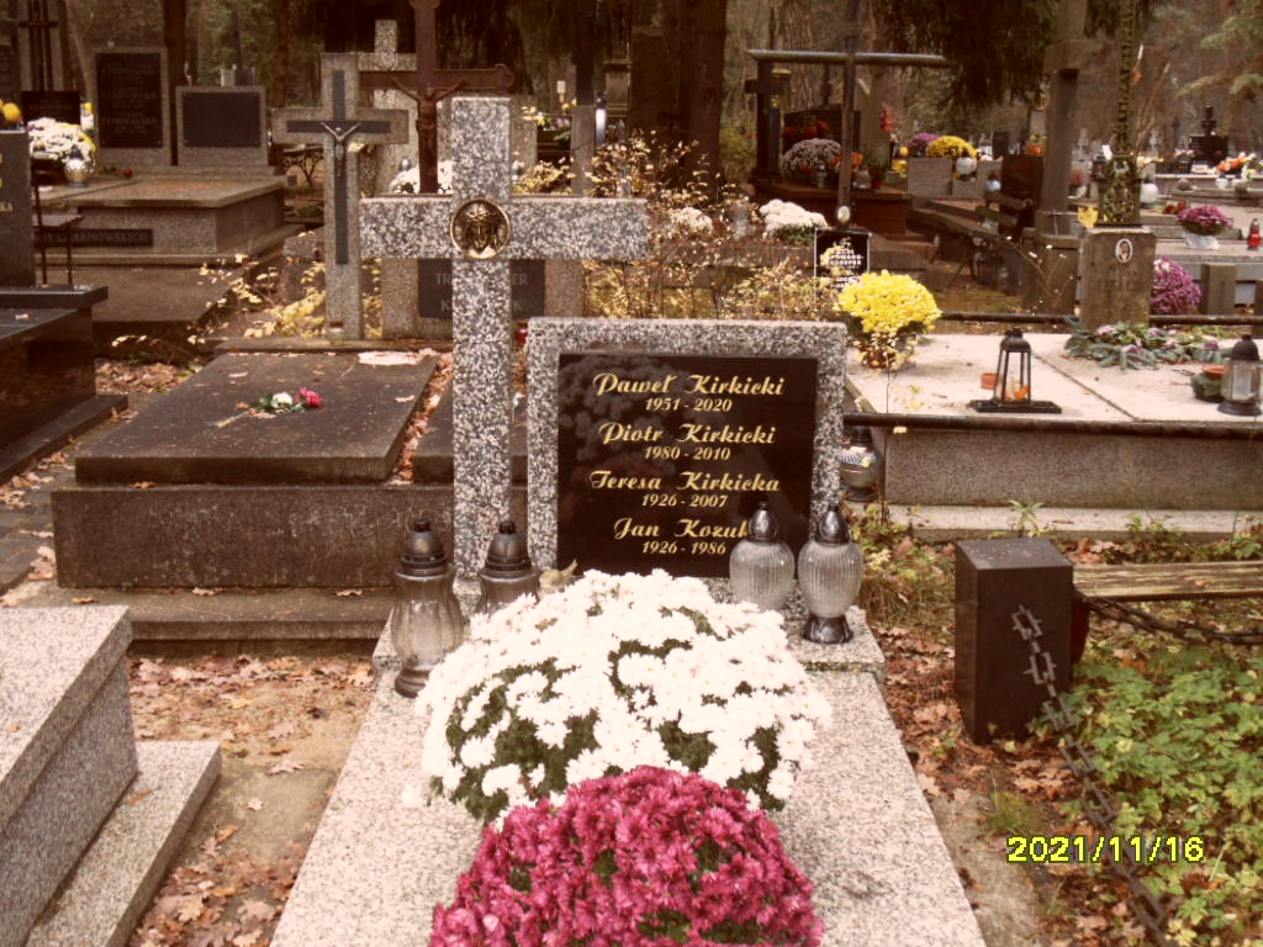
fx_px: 1459
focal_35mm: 40
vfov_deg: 36.0
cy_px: 474
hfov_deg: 46.8
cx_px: 632
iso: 240
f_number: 3.6
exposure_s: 1/45
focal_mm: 6.5
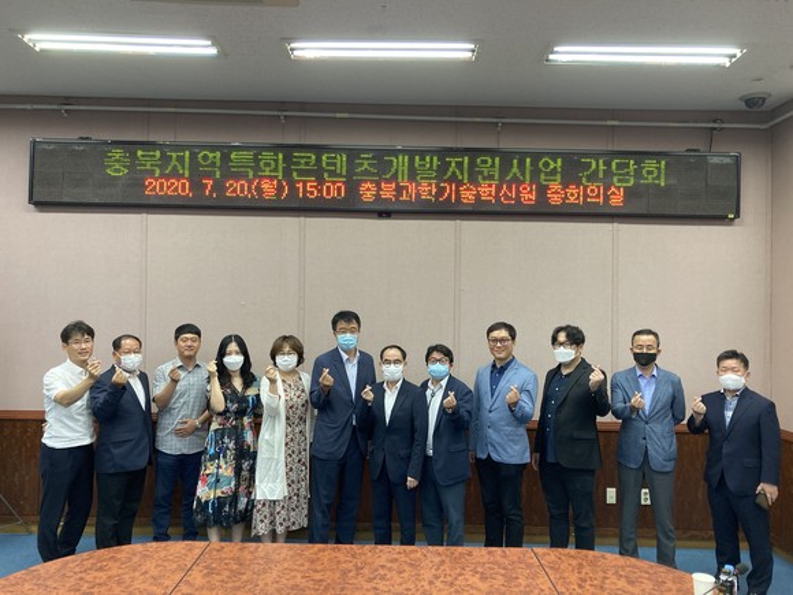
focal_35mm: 28
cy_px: 298
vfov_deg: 49.7
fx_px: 641
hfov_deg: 63.4
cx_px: 396
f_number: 1.8
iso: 200
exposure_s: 1/60
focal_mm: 3.99
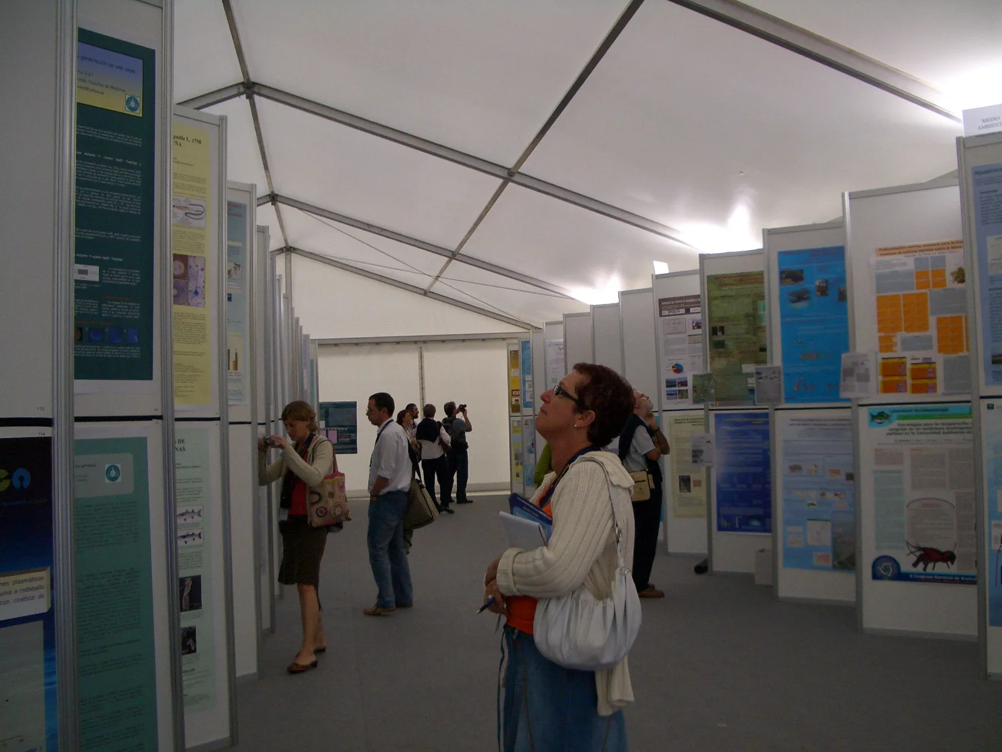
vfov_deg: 40.7
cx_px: 501
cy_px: 376
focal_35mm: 35
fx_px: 1013
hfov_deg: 52.6
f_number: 2.6
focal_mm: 5.8
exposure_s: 1/100
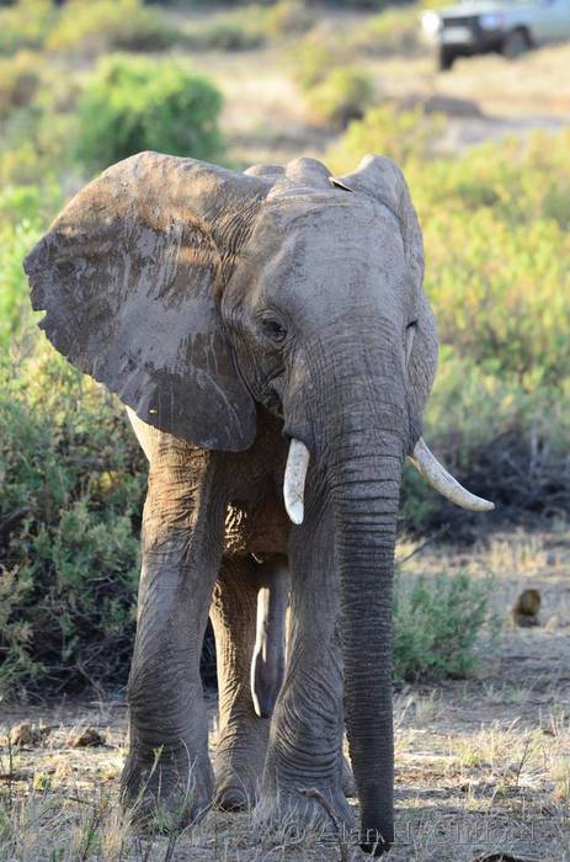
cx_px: 285
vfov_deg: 4.9
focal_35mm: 420
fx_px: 10029
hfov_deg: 3.3
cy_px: 431
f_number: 5.3
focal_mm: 280
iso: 800
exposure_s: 1/400
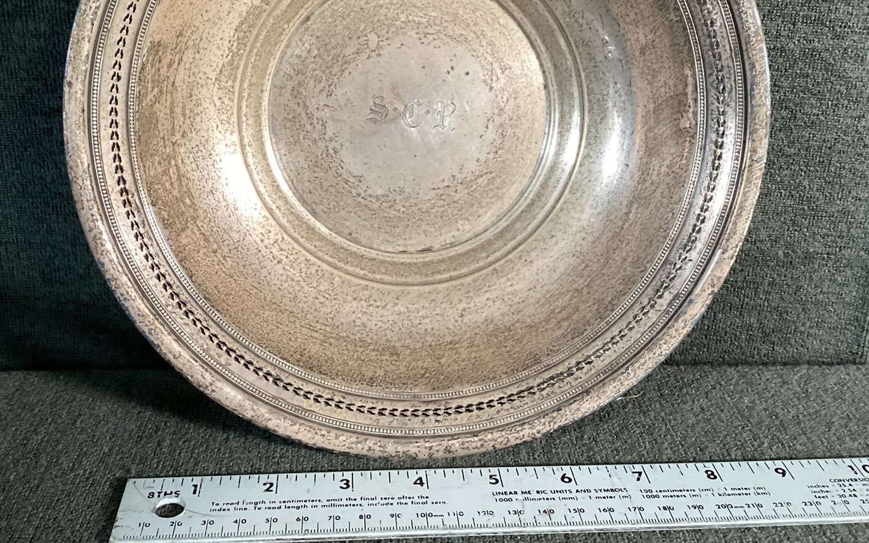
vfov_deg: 31.8
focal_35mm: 40
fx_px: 947
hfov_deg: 49.3
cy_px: 184
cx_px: 412
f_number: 2.4
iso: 200
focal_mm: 3.3
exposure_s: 1/60
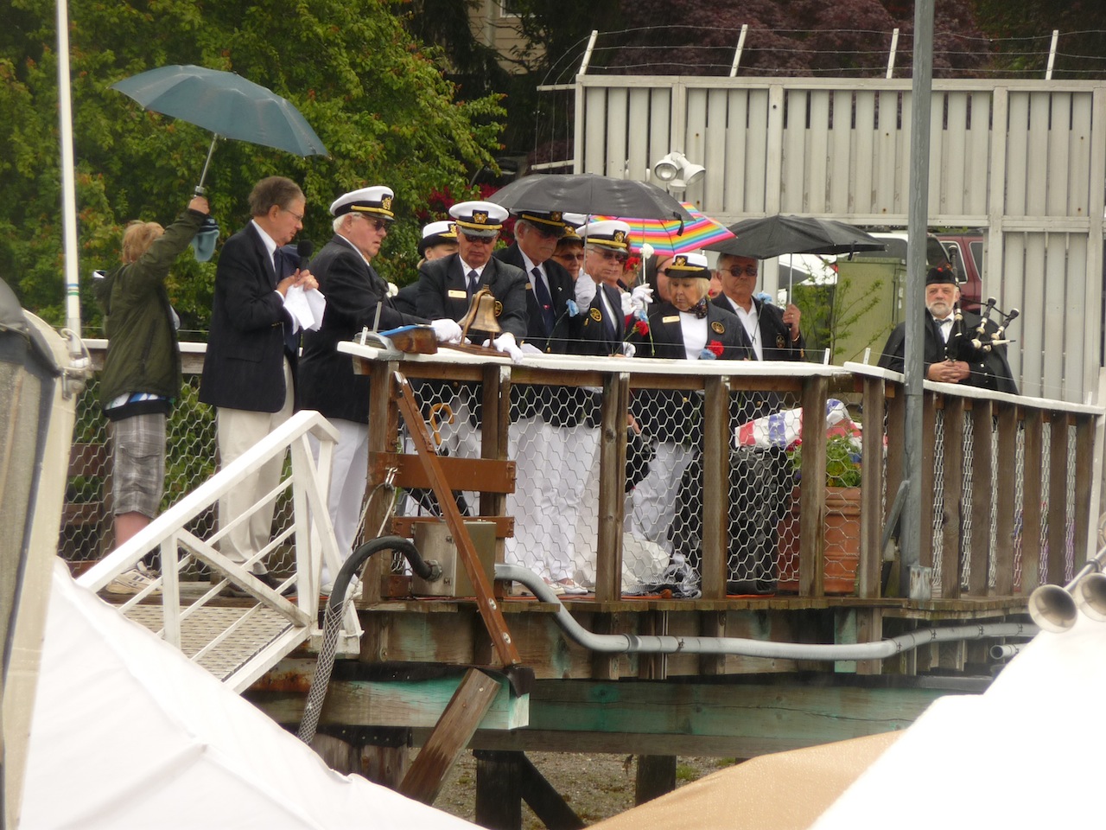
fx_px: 8946
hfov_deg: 7.1
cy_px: 415
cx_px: 553
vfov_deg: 5.3
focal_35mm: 280
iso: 100
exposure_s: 1/160
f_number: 4.9
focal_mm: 47
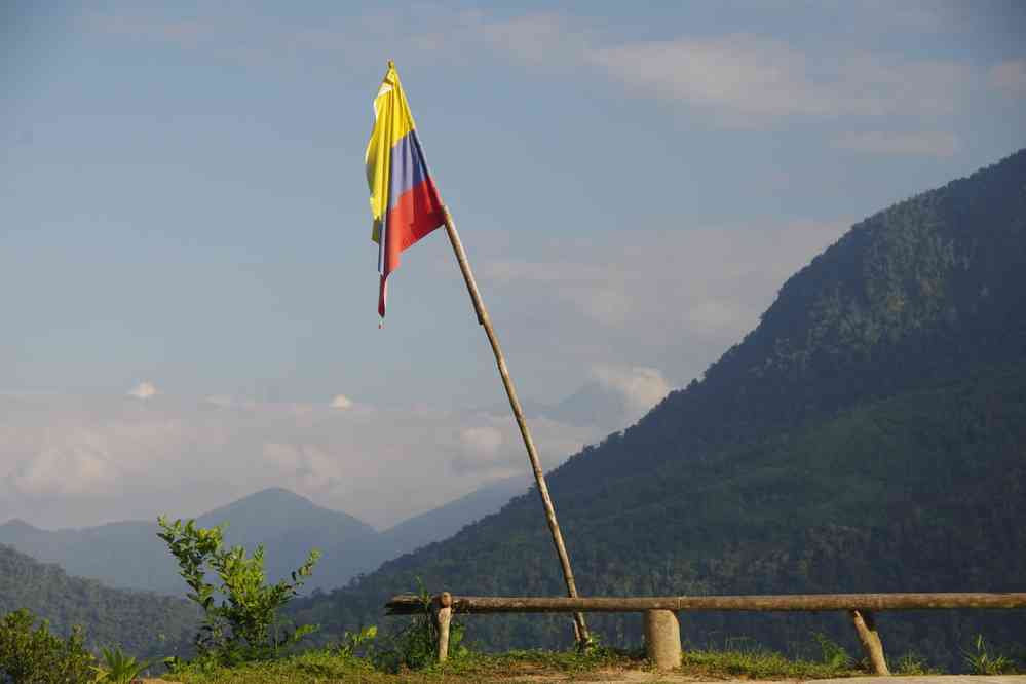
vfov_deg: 10.8
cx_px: 513
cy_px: 342
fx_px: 3633
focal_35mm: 128
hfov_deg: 16.1
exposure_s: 1/125
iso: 200
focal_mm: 85
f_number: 8
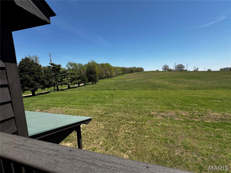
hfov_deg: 102.1
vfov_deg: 85.7
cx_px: 116
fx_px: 93
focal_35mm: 14
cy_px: 86
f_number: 2.2
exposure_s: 1/1748
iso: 50
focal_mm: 2.22
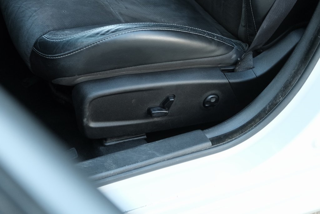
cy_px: 107
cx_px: 160
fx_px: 596
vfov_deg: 20.3
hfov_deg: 30.1
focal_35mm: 67
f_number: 5
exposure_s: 1/250
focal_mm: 44.4
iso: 2500
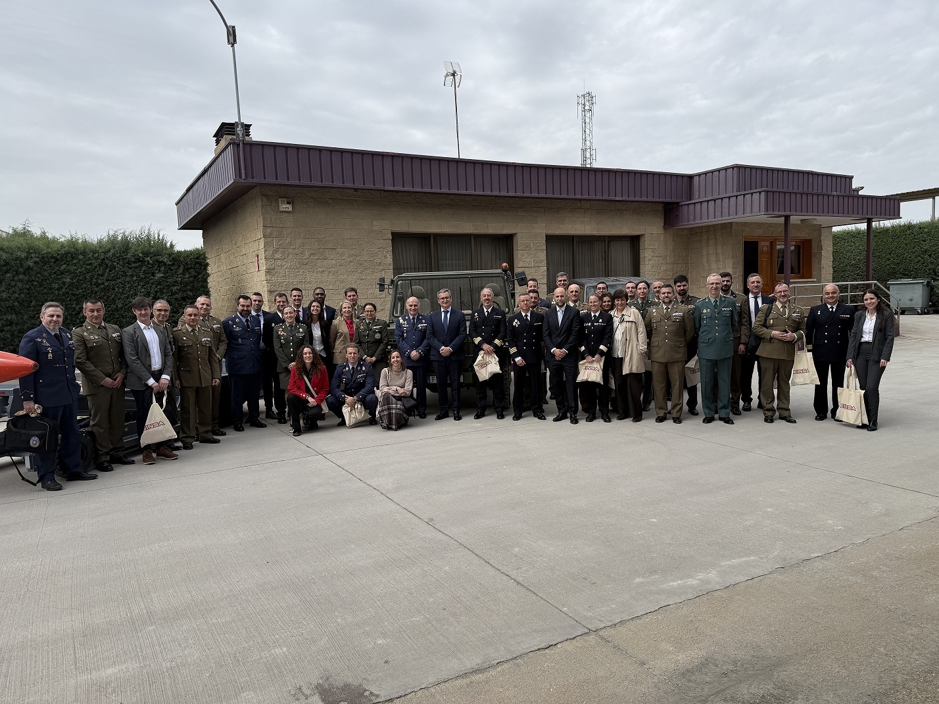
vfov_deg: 56.8
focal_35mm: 24
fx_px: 651
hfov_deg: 71.6
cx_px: 470
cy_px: 352
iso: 80
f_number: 1.78
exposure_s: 1/3953
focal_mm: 6.76
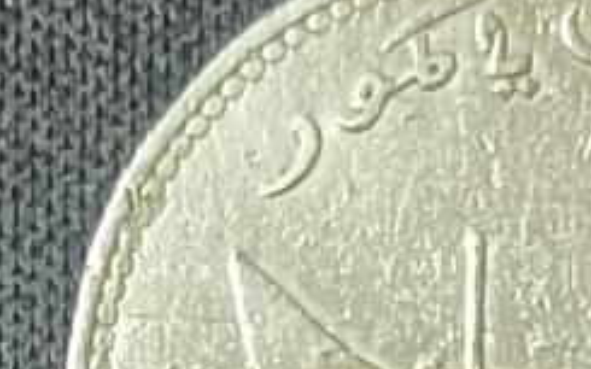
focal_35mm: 248
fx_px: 3994
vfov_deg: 5.0
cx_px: 523
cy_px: 1165
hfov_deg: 8.4
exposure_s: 1/33.3
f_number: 1.8
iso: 1904
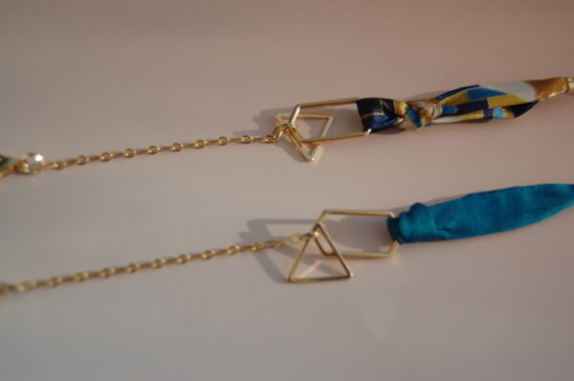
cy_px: 190
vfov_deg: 25.7
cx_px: 287
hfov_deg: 37.9
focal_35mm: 52
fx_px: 836
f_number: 4.8
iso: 200
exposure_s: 1/1250
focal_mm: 35
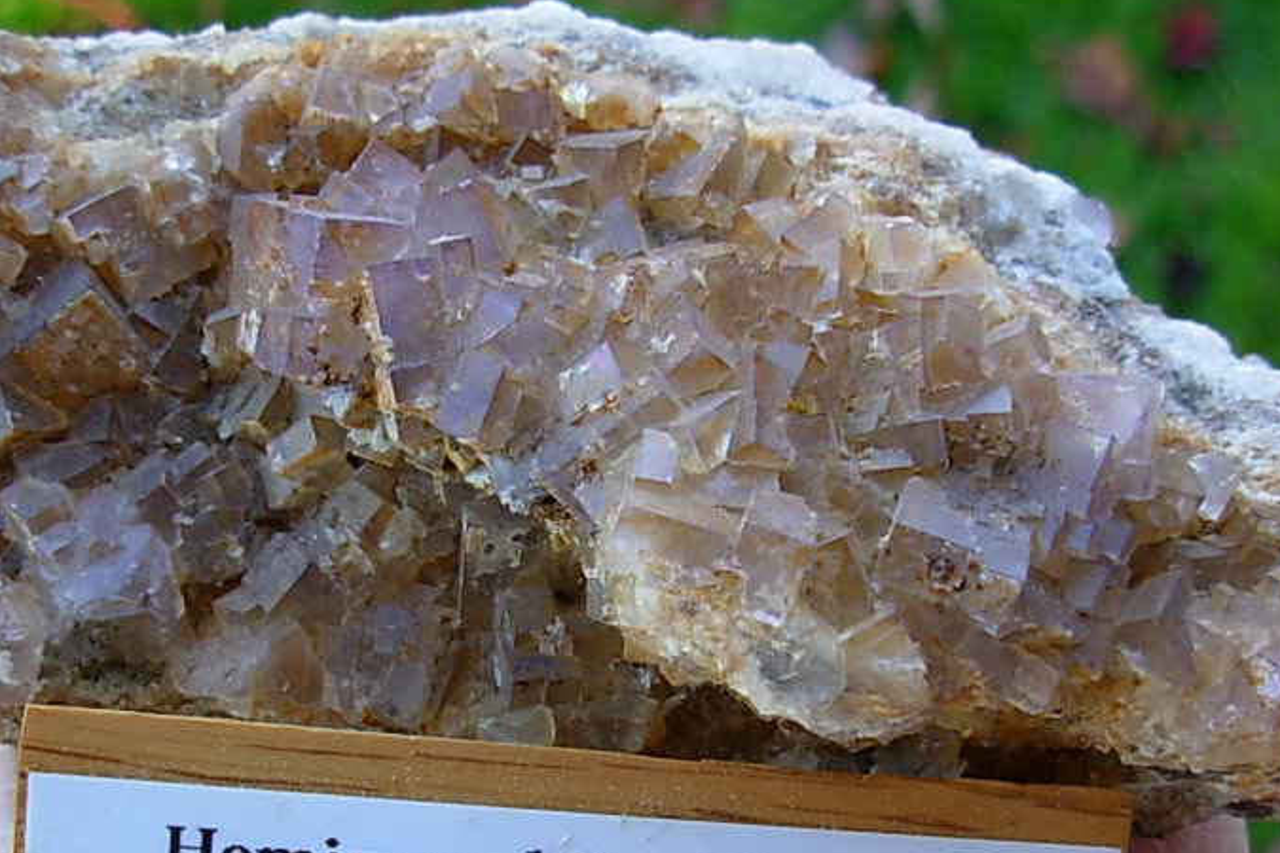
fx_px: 2133
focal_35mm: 60
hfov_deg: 33.4
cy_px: 610
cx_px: 605
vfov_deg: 22.5
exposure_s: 1/53.8
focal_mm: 6.3
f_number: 2.9
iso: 50
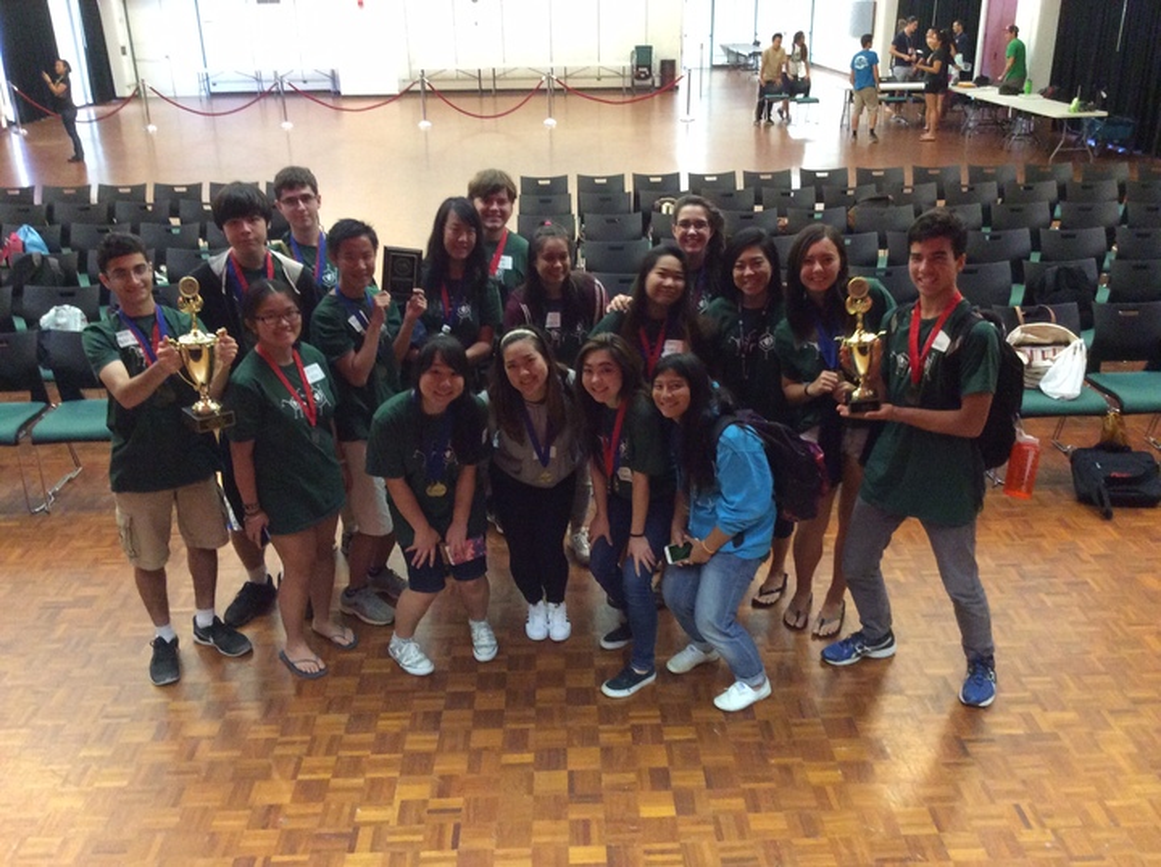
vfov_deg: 44.1
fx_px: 1072
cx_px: 580
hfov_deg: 56.9
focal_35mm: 32
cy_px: 434
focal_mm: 3.3
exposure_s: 1/20
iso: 250
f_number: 2.4
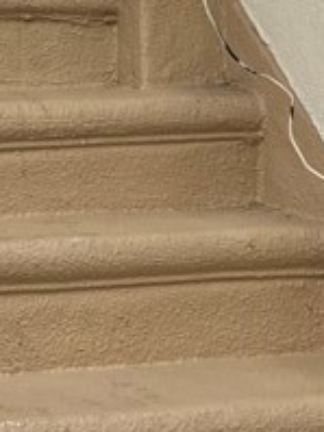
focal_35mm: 134
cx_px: -109
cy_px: -460
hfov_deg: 10.8
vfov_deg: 12.7
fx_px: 1674
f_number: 1.5
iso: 50
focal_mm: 5.7
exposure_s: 1/2123
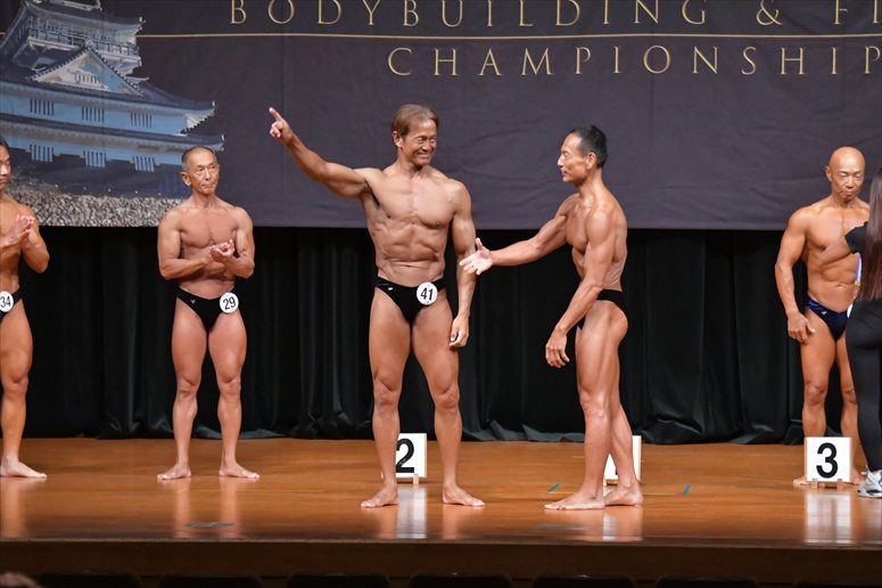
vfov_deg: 6.3
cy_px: 294
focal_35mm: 217
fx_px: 5314
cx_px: 441
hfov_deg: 9.5
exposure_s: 1/400
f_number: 5.6
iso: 6400
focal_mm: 145
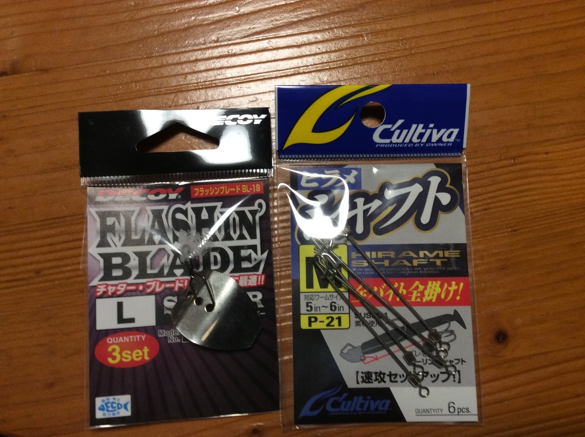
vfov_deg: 44.0
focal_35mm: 32
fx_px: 540
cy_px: 218
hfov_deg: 56.9
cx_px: 292
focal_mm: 3.3
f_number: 2.4
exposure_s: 1/24
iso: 100
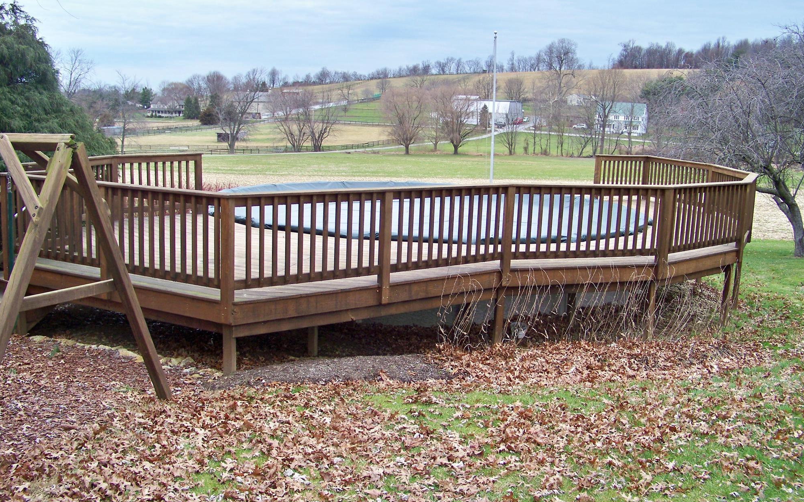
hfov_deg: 54.0
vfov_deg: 35.3
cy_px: 245
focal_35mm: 36
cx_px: 405
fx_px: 789
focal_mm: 5.85
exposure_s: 1/125
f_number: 2.8
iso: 80
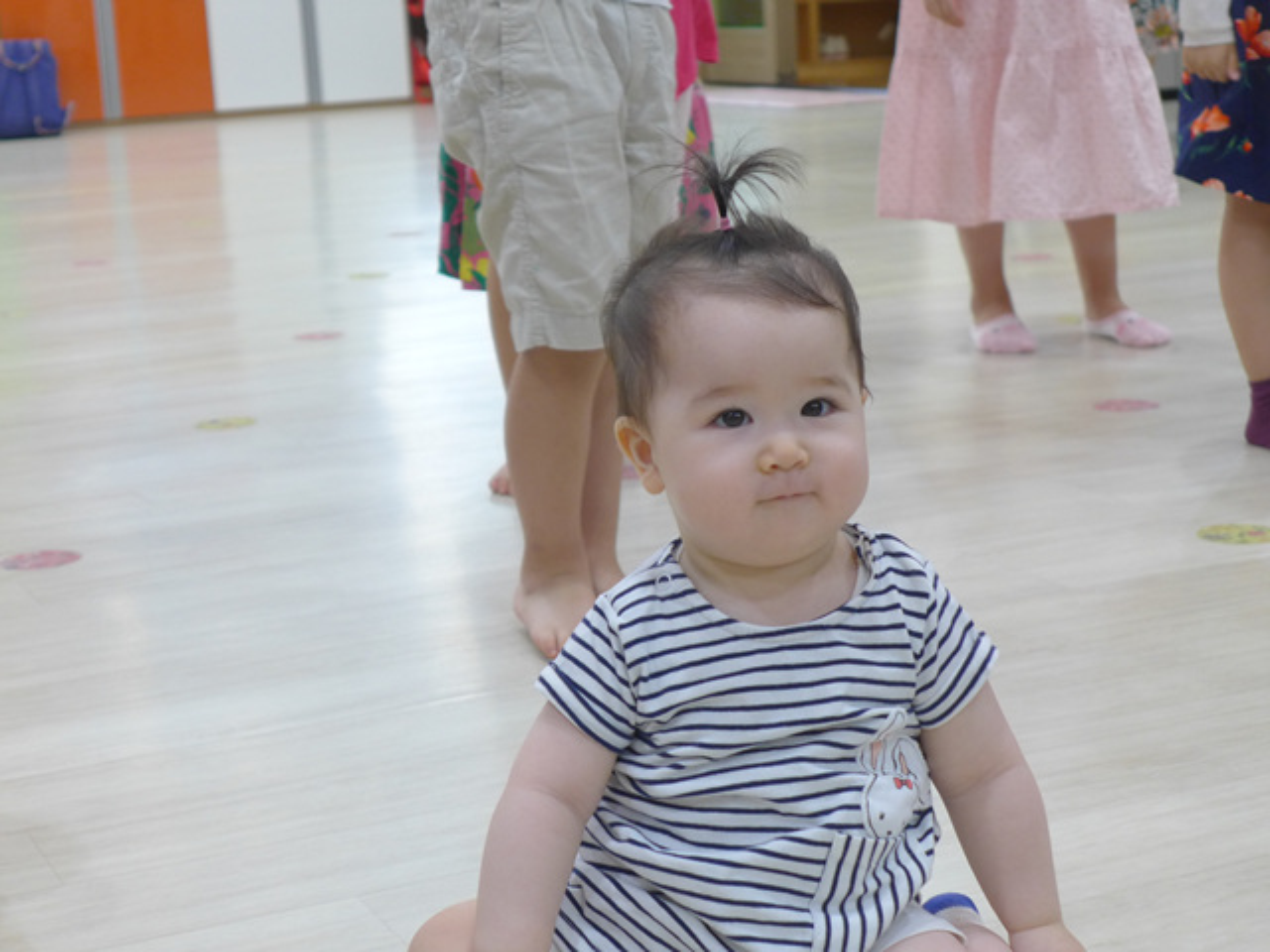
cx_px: 635
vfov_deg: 21.0
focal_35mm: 70
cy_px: 476
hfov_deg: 27.8
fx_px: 2568
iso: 250
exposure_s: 1/100
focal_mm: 13.7
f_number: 2.1
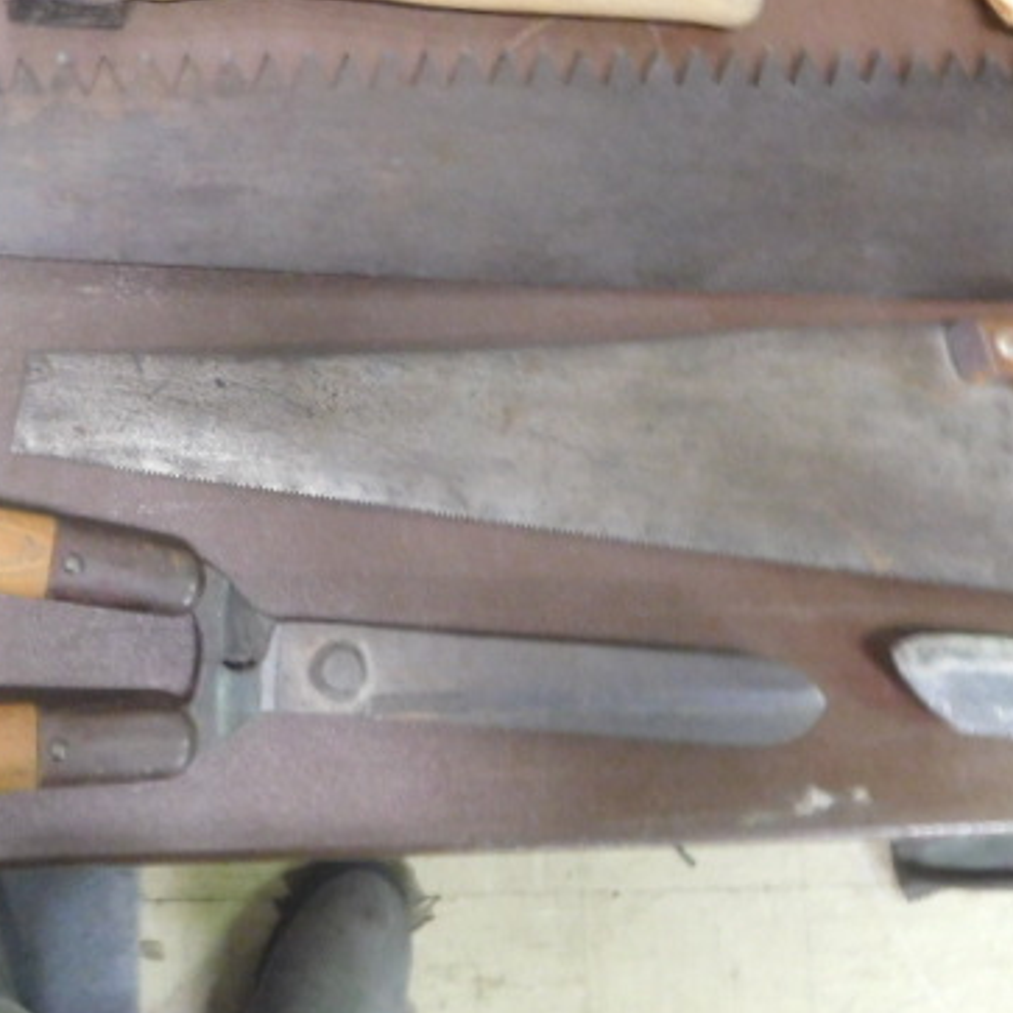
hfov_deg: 41.3
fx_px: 1291
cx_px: 226
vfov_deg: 42.6
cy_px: 393
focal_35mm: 39
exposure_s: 1/4
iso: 800
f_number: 3.4
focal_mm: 4.5
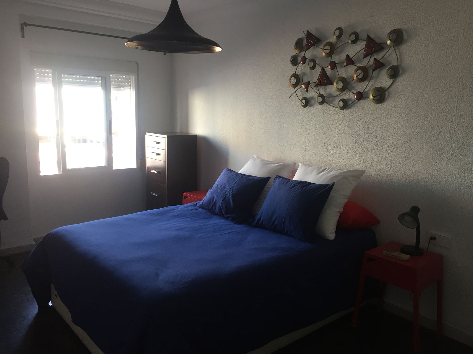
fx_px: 396
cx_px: 236
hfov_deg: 61.7
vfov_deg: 48.2
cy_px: 177
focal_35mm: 29
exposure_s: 1/33
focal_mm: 4.15
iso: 50
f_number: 2.2
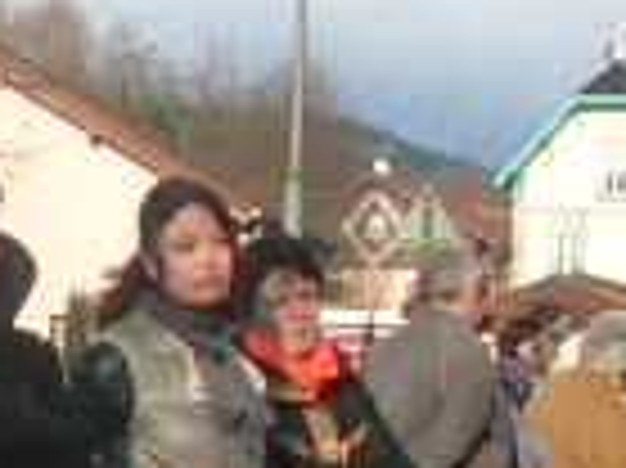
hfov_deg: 7.4
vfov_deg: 5.7
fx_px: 4662
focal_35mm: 258
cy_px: 814
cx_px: -599
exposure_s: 1/214
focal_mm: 5.8
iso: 50
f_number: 5.6
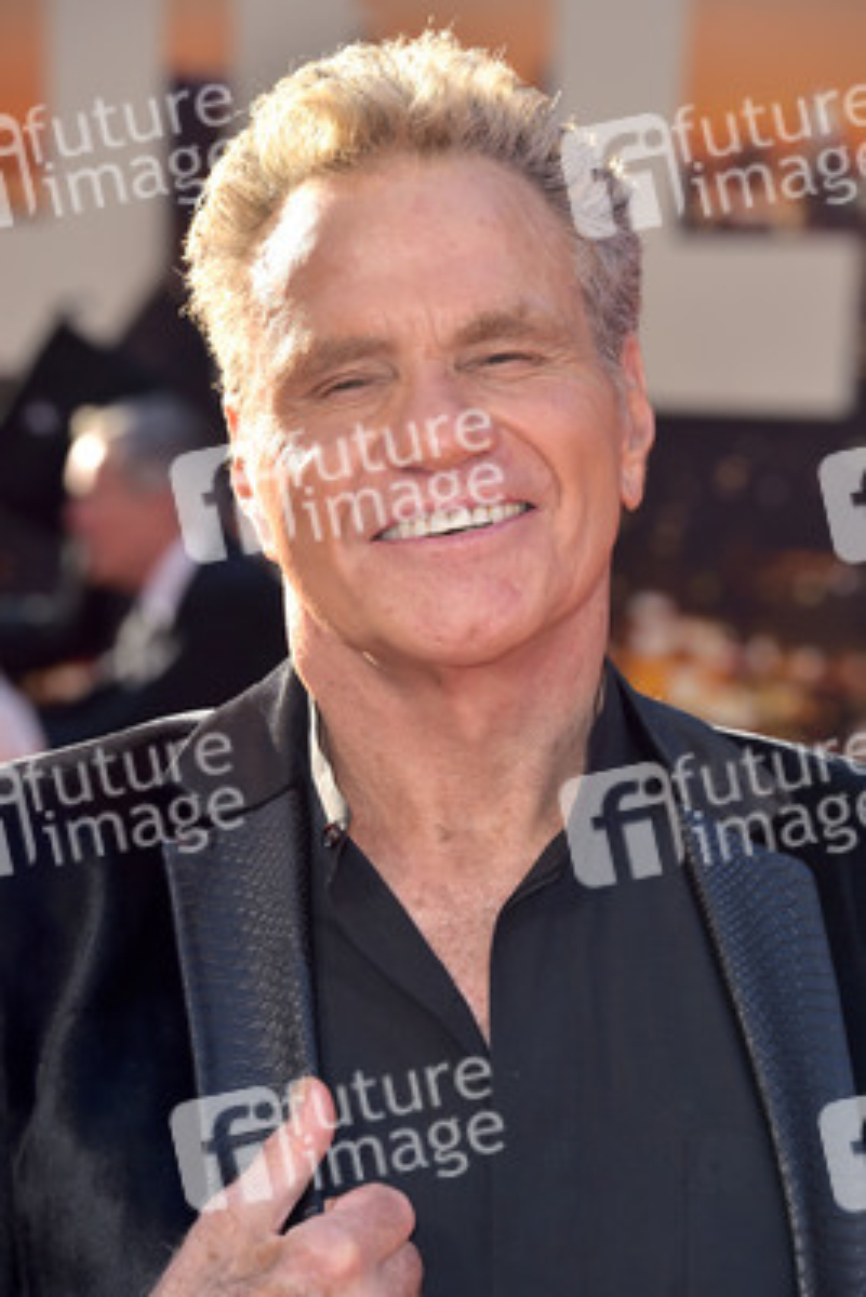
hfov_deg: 9.5
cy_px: 648
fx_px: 5227
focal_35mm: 145
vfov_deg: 14.1
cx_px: 433
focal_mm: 145
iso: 320
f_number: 7.1
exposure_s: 1/250
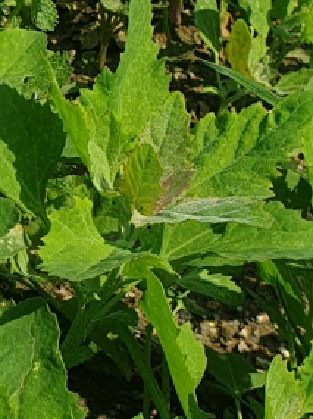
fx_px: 1692
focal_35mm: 140
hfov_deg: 10.2
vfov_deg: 14.1
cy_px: 126
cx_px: -190
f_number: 2.4
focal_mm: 4.3
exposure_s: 1/1672
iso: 50
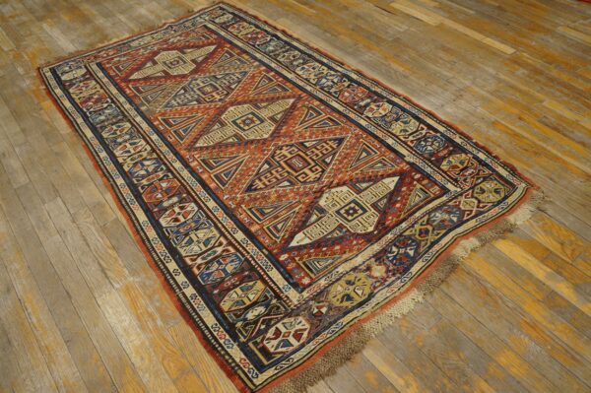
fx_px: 443
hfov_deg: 67.4
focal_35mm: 27
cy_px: 196
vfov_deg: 47.9
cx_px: 296
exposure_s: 1/160
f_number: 4
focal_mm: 18
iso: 1600
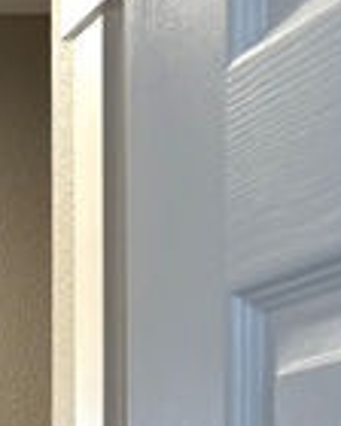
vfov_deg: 13.0
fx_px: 1754
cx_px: -451
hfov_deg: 9.9
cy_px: 663
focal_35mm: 139
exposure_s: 1/164
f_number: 1.6
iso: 125
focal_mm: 5.96
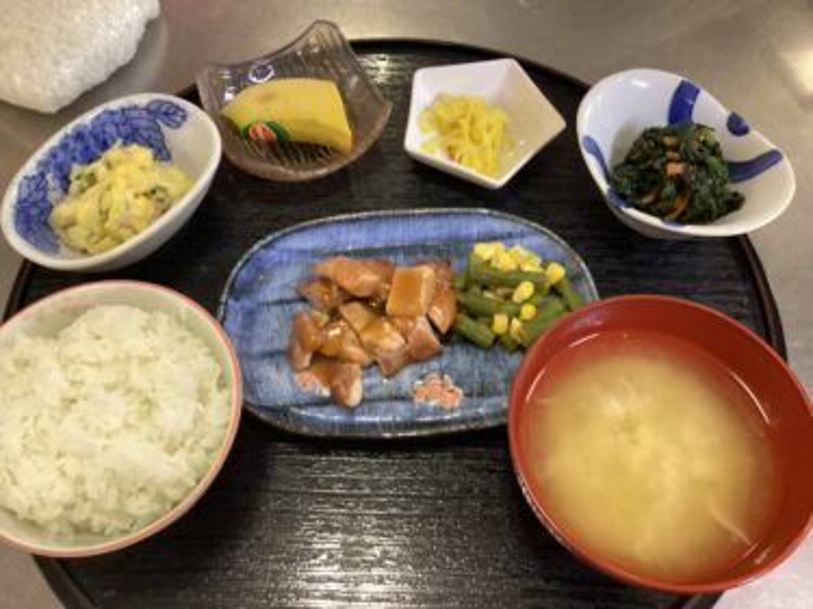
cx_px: 406
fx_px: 728
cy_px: 304
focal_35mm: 31
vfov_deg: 45.4
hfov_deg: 58.4
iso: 320
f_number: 2.4
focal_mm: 3.3
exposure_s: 1/50
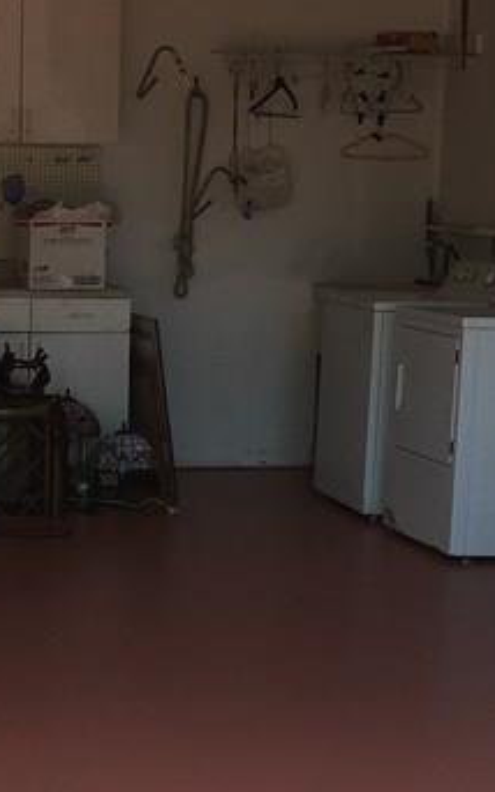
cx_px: -104
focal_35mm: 92
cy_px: 424
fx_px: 1984
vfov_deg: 22.5
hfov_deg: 13.8
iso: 25
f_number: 2.2
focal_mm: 4.15
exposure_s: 1/281
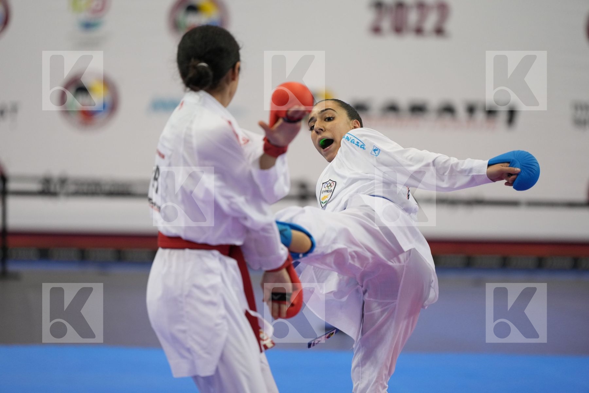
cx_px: 294
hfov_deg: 10.3
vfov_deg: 6.9
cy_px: 196
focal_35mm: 200
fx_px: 3272
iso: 2000
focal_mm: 200
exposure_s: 1/1000
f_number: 2.8
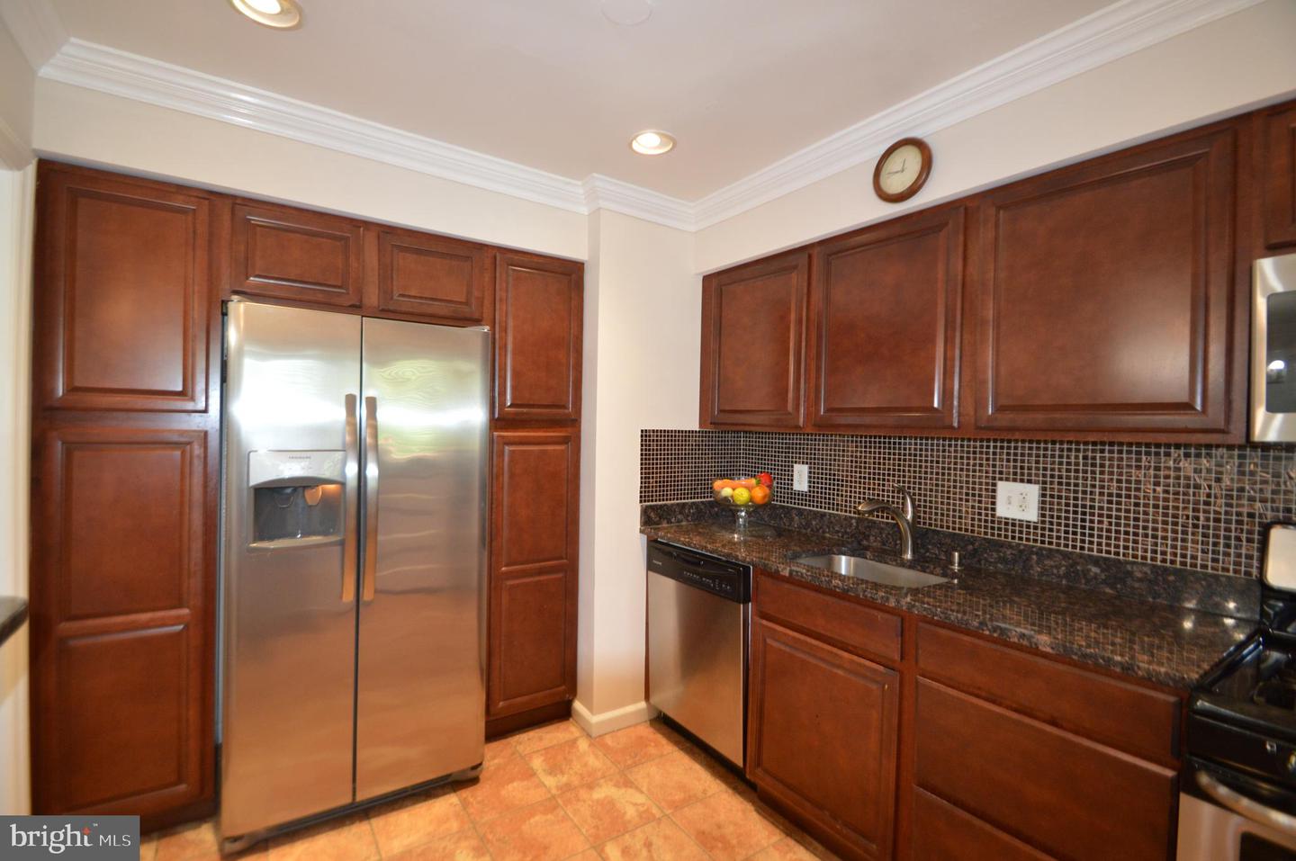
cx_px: 648
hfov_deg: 100.4
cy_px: 430
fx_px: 539
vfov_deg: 77.2
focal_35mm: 15
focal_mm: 10
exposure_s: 1/60
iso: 800
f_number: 3.5
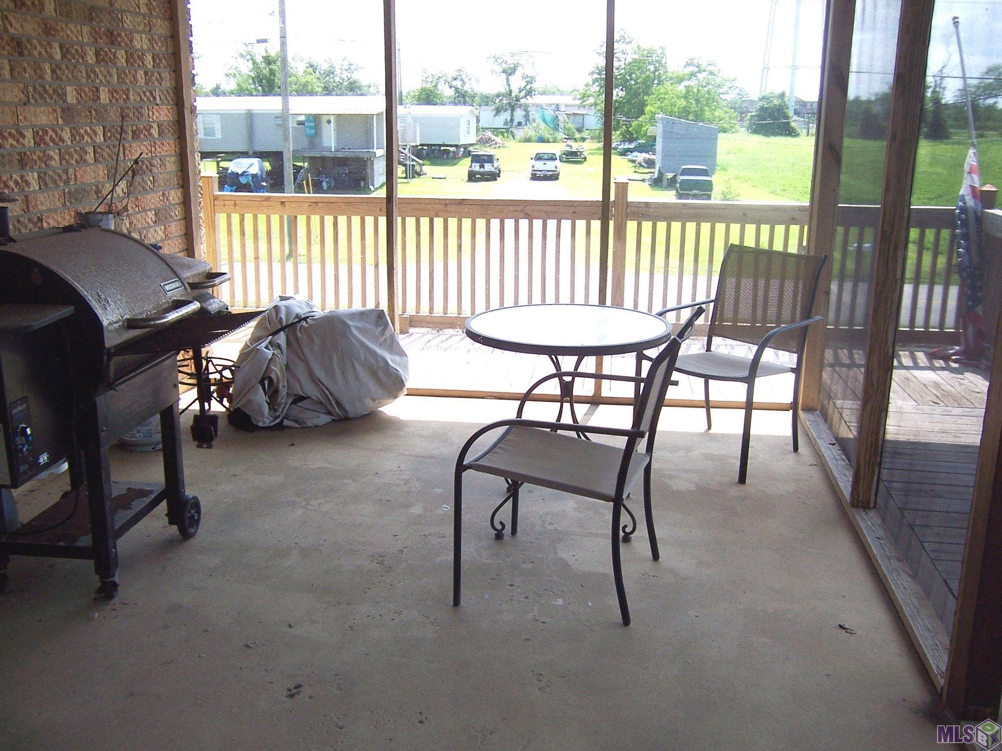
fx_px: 955
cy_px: 376
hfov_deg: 55.4
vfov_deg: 42.9
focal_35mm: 33
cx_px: 501
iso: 80
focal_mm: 5.5
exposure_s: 1/180
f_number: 3.4
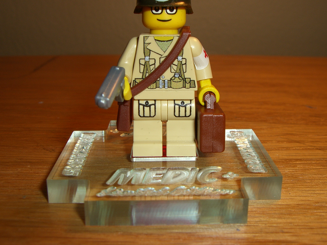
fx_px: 425
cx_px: 167
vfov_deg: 32.1
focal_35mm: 45
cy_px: 103
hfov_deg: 42.1
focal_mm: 6.2
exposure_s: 1/60
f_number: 4.3
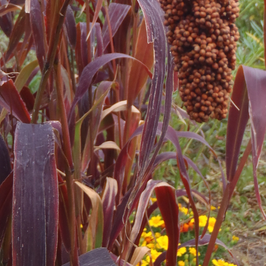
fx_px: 652
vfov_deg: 22.0
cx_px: 163
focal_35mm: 75
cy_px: -12
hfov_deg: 23.0
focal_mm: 6.64
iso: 100
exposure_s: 1/20
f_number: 4.7
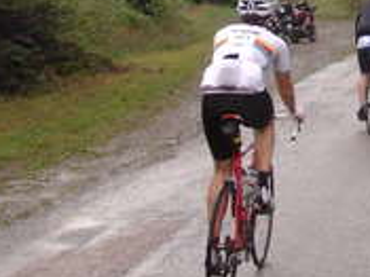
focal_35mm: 96
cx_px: 408
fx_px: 1025
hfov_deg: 19.6
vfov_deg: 14.3
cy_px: -150
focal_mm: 4
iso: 80
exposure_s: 1/250
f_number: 2.7
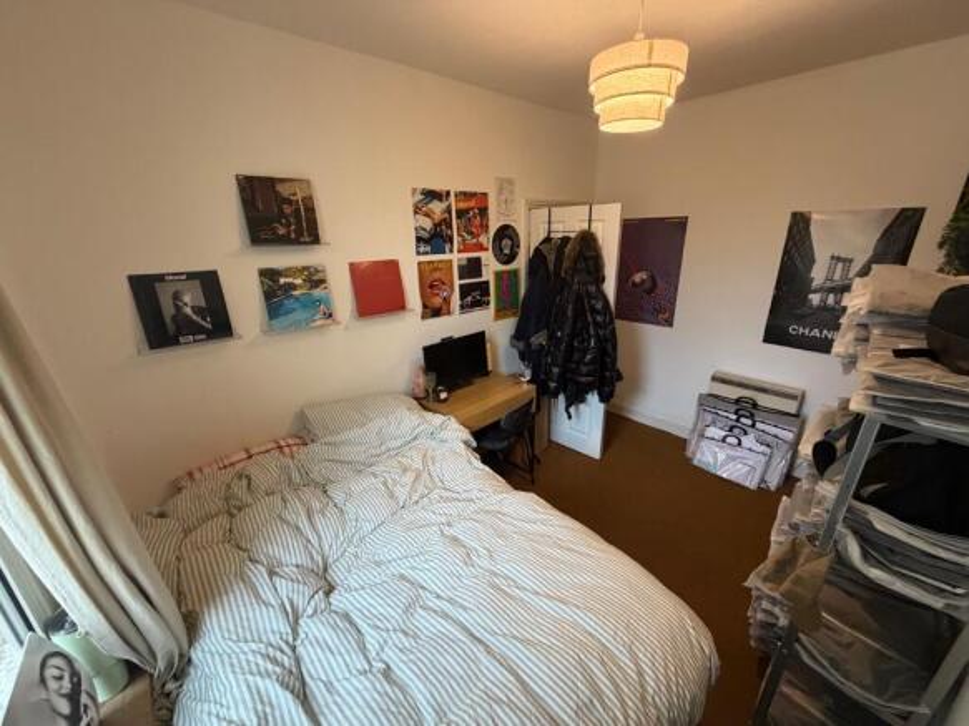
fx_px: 392
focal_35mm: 14
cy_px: 363
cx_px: 484
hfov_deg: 102.1
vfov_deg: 85.7
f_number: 2.2
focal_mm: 2.22
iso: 320
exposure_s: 1/68
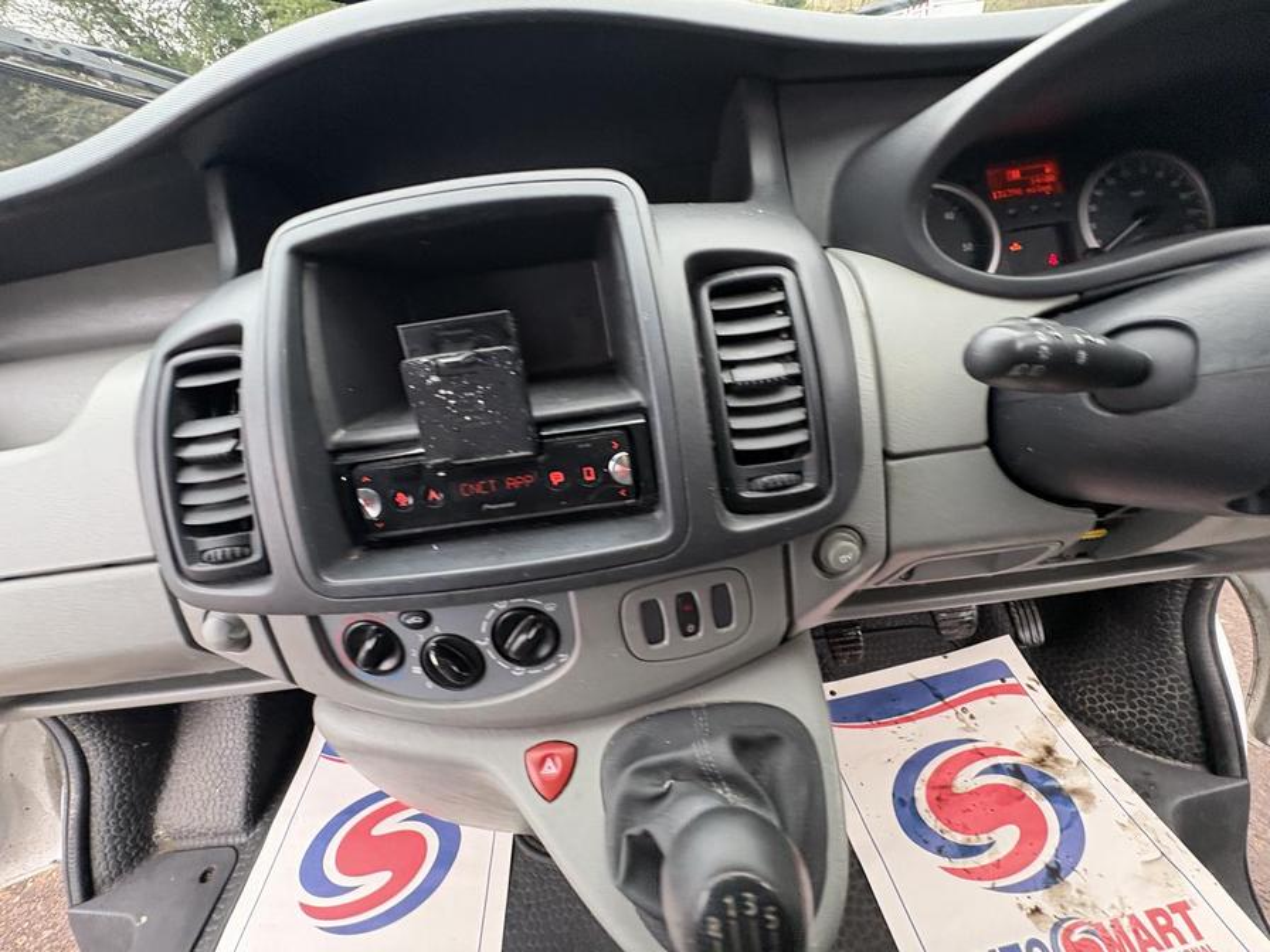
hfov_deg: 102.1
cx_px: 635
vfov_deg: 85.7
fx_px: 514
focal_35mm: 14
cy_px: 476
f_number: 2.2
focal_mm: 2.22
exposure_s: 1/60
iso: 250
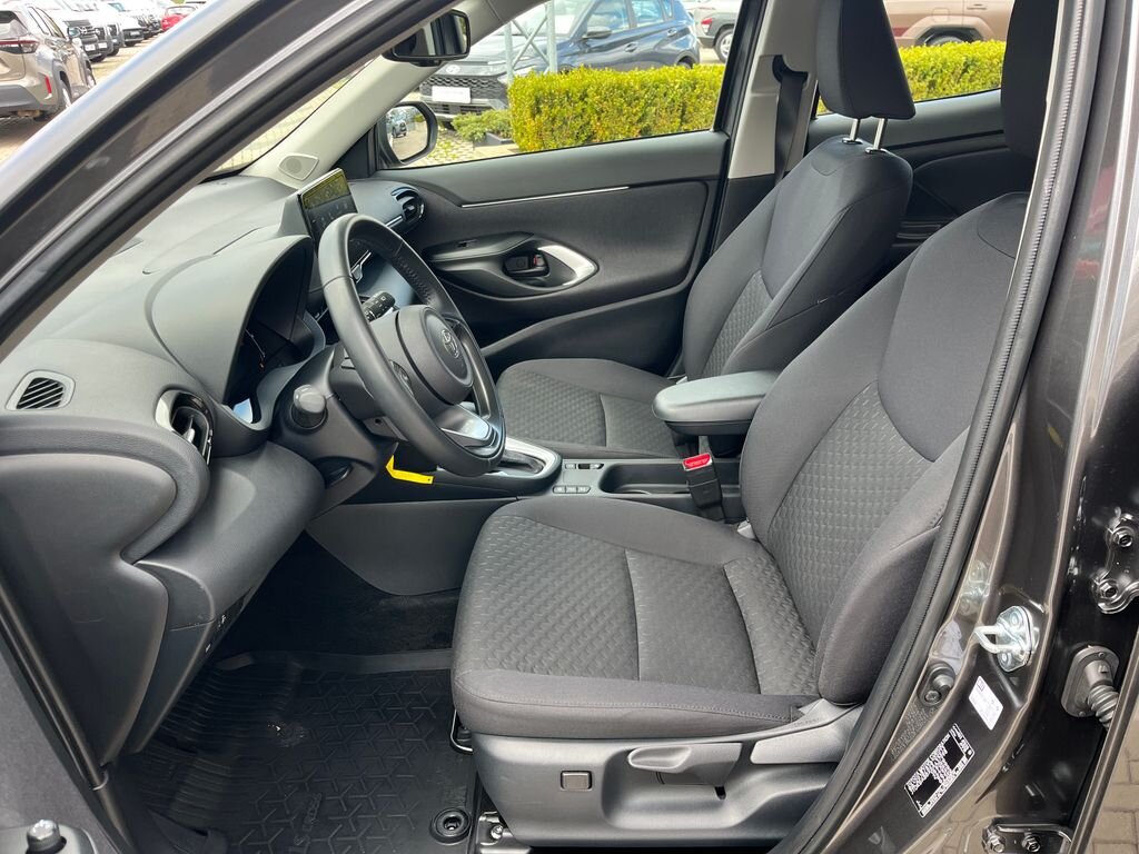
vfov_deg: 53.1
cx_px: 570
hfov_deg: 67.3
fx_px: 856
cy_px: 427
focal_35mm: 26
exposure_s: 1/121
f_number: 1.6
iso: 40
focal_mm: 5.1
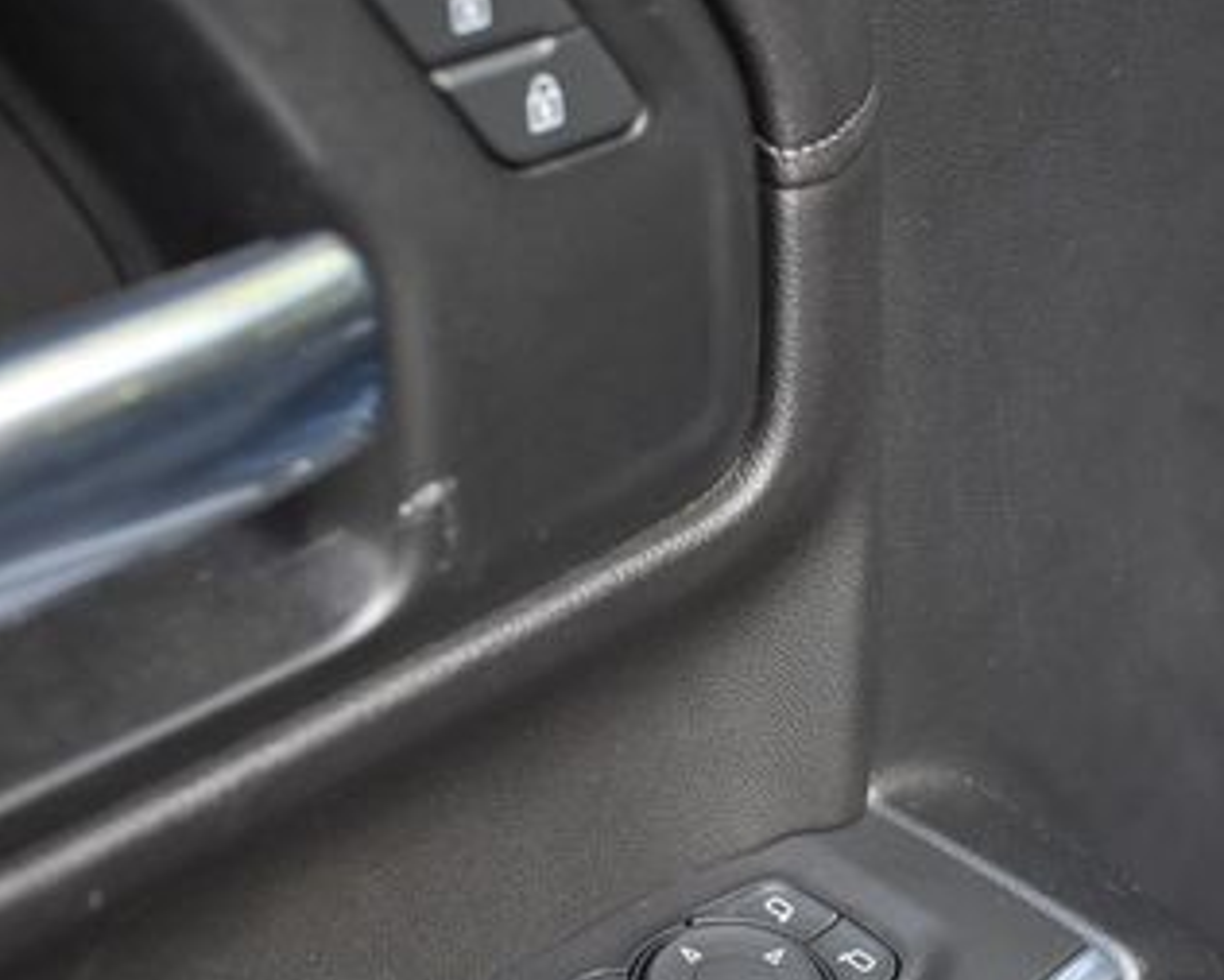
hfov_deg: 31.3
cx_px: 802
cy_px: 664
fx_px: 2172
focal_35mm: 60
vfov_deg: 25.3
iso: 800
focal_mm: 21
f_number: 3.8
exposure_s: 1/160
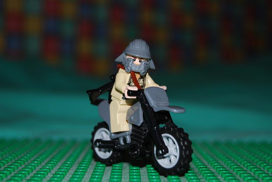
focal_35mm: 78
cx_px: 136
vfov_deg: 17.5
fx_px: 590
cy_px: 91
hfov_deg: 26.0
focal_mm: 52
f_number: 5.6
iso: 200
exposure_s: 1/60
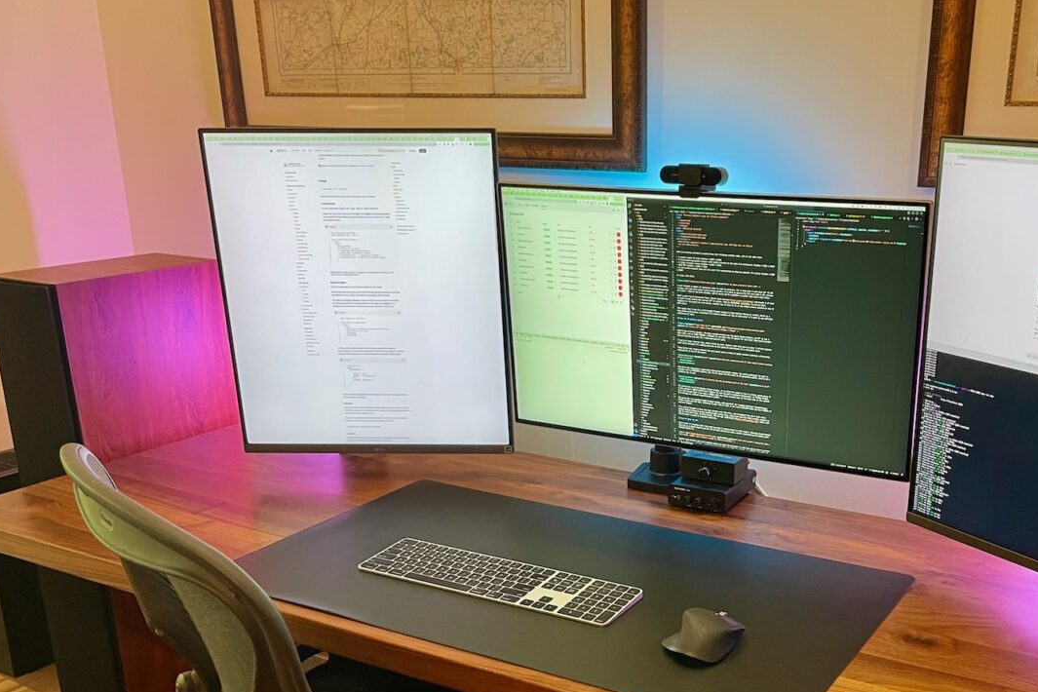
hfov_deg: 49.1
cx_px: 643
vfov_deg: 33.3
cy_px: 543
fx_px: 1124
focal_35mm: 39
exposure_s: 1/71
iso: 125
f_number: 1.6
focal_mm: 4.2
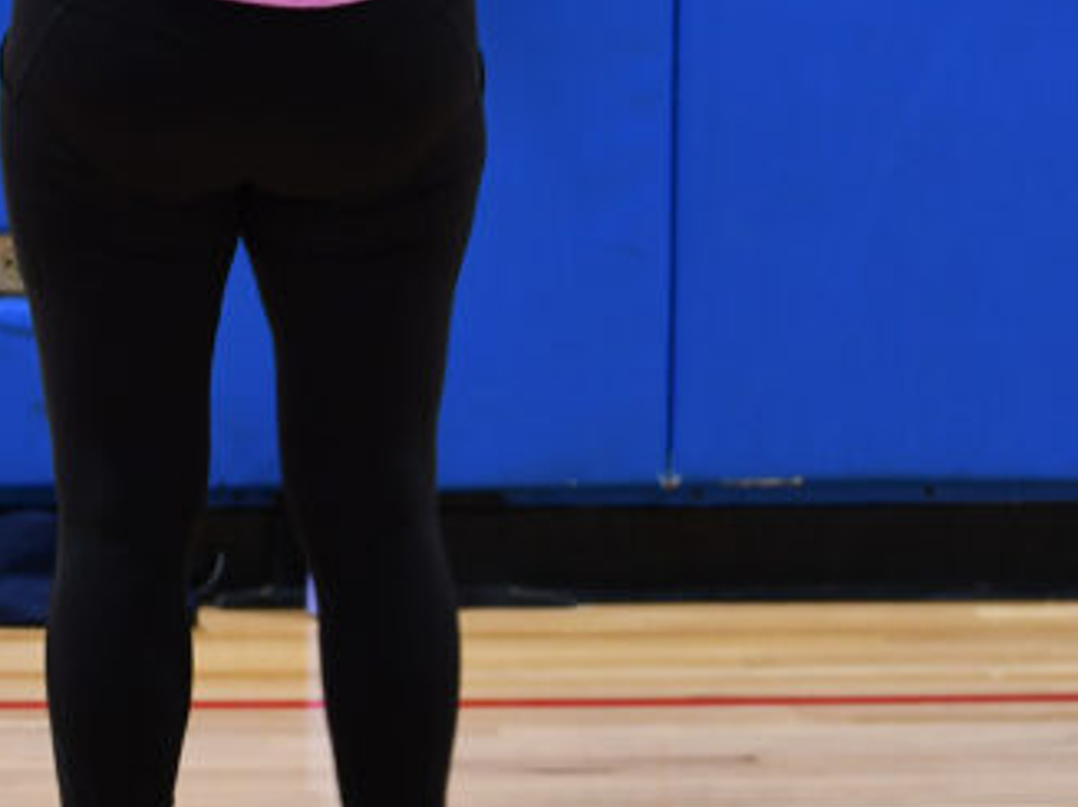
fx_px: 7689
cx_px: 252
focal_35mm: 247
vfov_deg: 6.0
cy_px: -53
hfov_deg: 8.0
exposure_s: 1/30
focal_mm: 55
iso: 640
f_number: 4
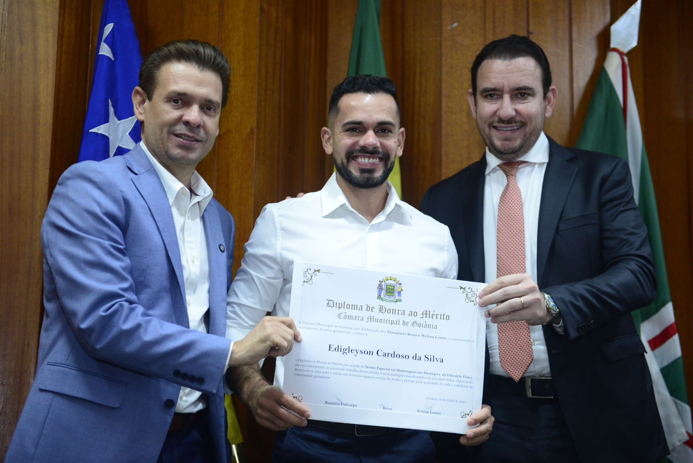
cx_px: 346
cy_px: 232
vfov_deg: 21.9
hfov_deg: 32.4
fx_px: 1194
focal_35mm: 62
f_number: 4.5
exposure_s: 1/125
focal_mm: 62
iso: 2000
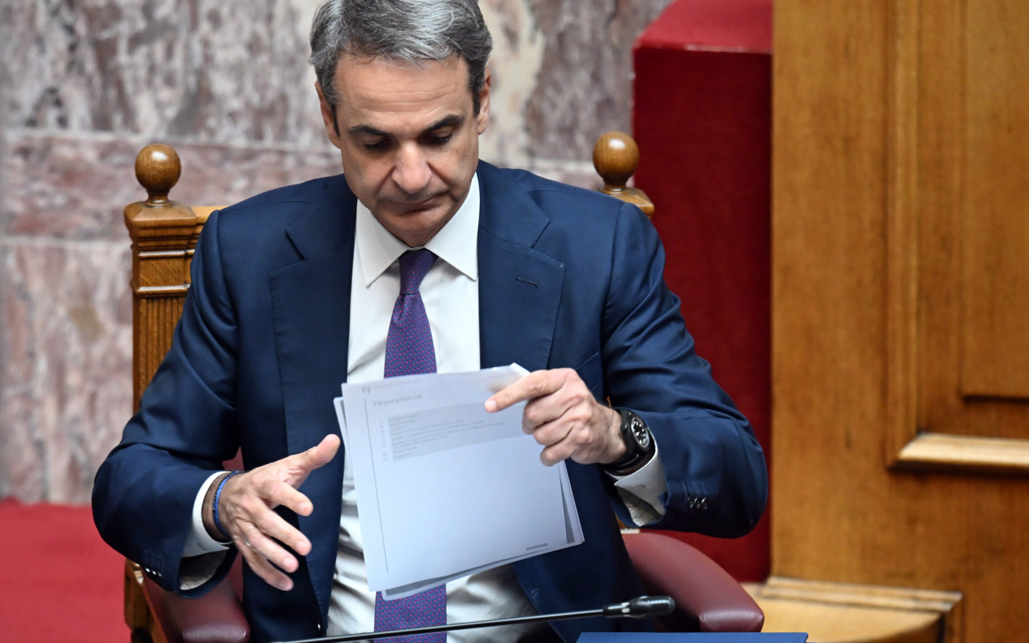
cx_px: 463
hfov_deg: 3.7
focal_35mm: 562
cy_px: 364
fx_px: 15759
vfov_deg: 2.3
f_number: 6
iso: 5600
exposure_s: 1/250
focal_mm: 440
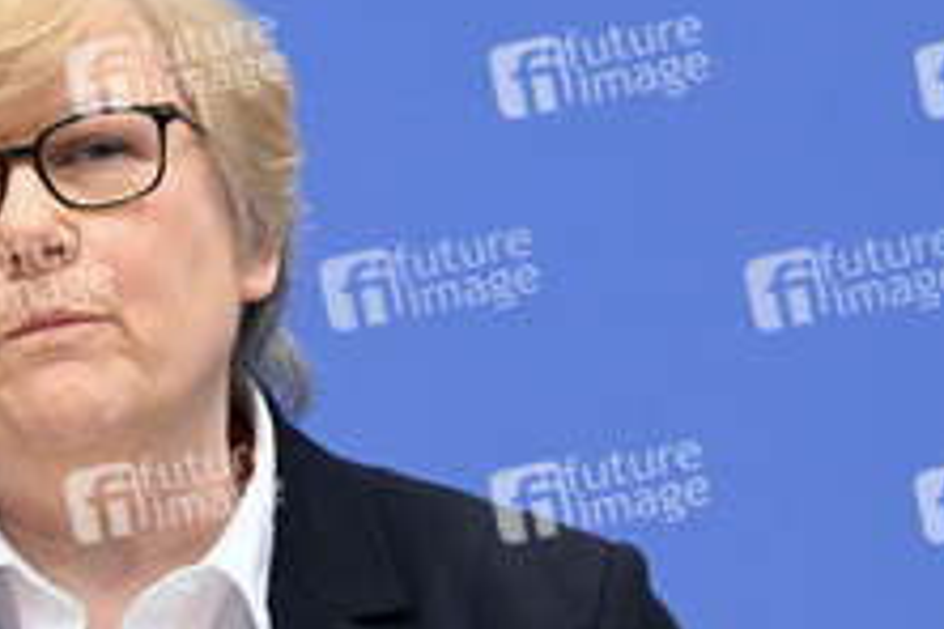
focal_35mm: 223
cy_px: 387
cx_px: 62
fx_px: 5847
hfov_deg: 9.2
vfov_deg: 6.2
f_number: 5
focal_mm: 110
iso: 5000
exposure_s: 1/500
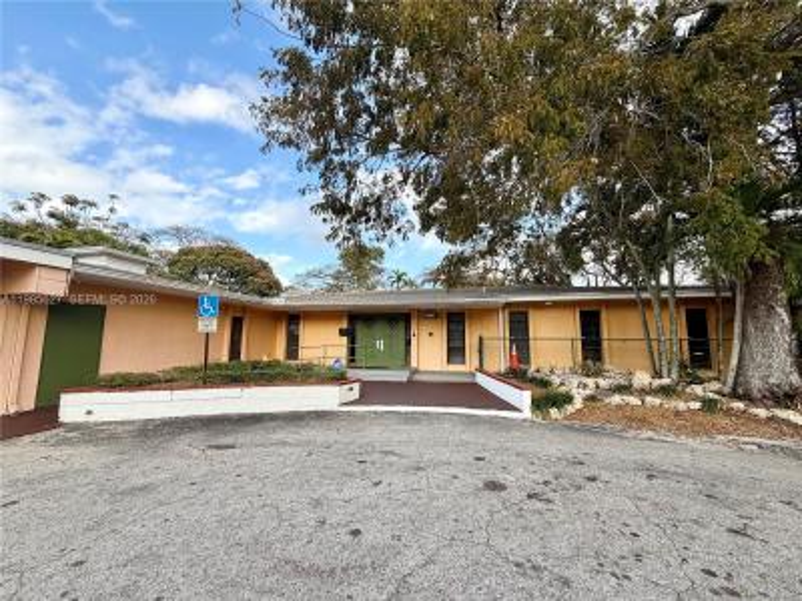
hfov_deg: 102.1
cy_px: 300
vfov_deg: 85.7
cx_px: 401
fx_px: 324
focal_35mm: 14
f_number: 2.2
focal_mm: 2.22
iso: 50
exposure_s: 1/502
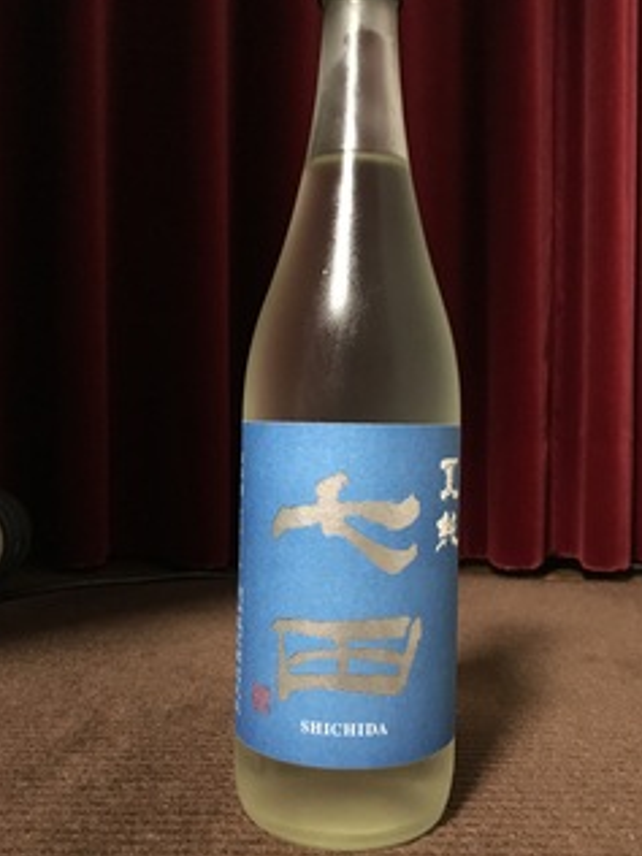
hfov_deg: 42.9
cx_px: 341
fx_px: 816
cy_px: 425
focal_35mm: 33
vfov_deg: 55.4
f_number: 2.2
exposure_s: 1/15
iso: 320
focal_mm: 4.15
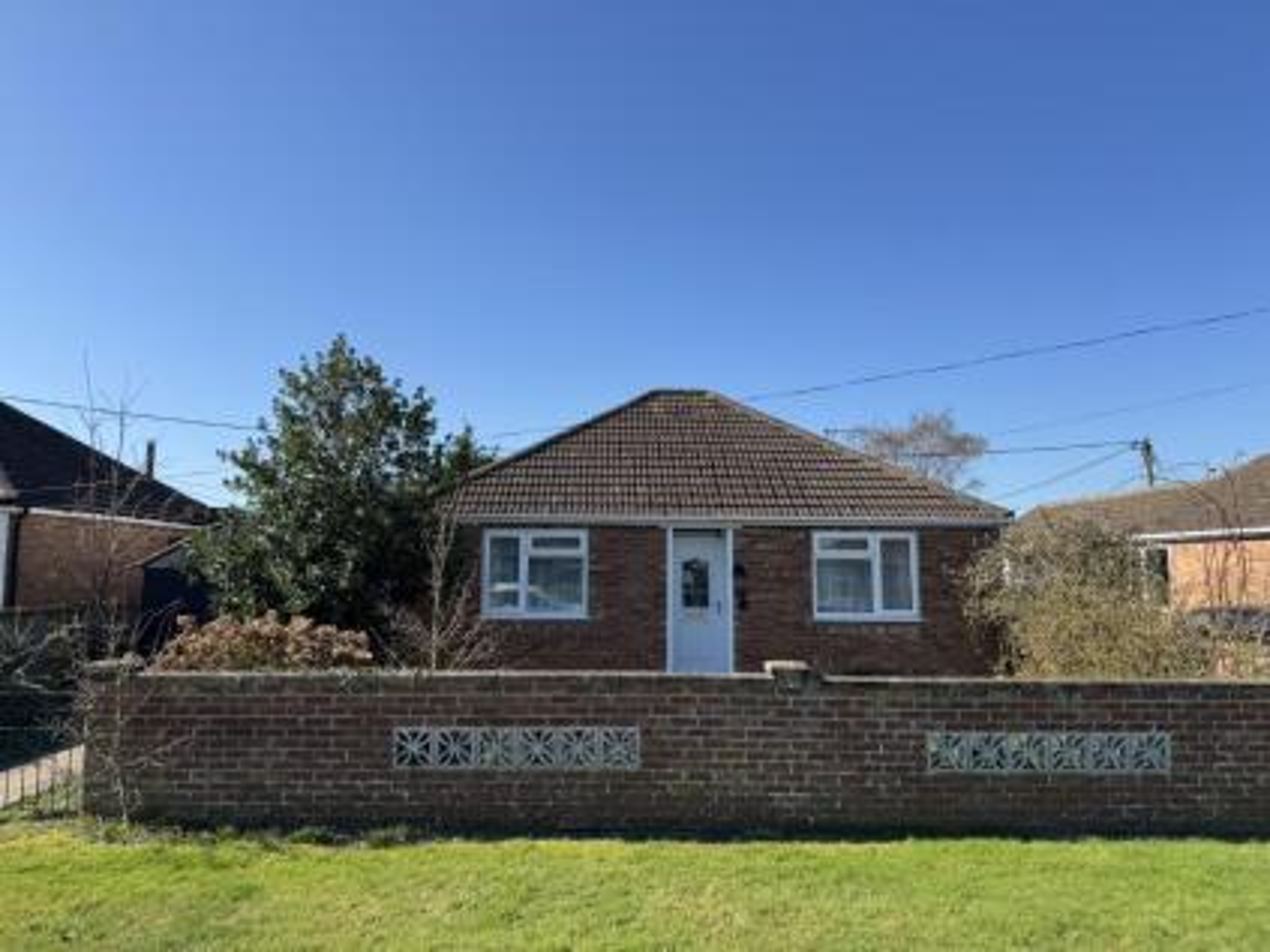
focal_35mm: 24
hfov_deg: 71.6
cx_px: 635
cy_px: 476
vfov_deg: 56.8
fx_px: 880
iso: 80
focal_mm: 6.76
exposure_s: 1/4049
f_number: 1.78
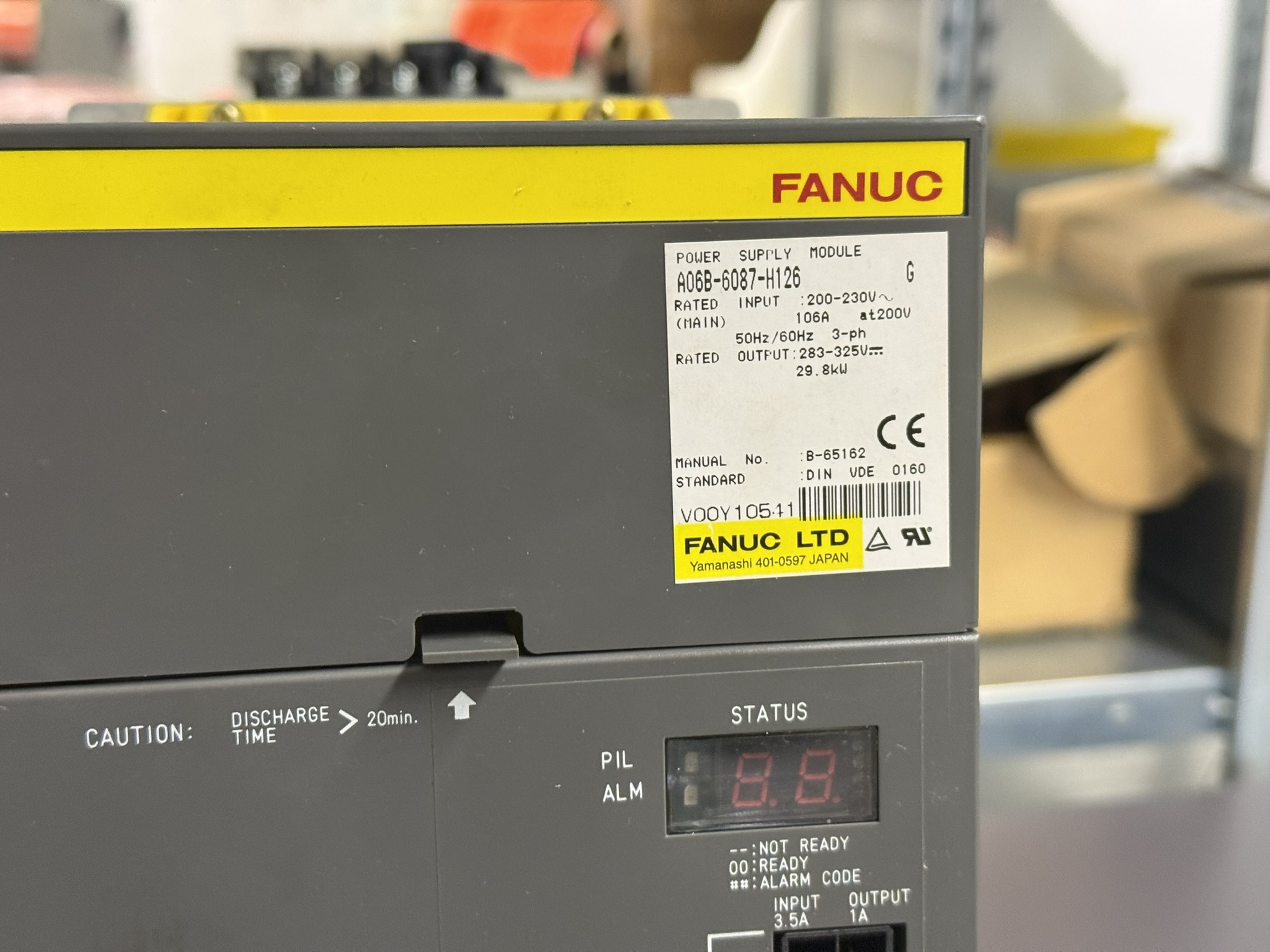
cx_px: 635
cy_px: 476
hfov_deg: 39.7
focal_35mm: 48
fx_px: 1761
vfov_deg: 30.3
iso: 250
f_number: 1.78
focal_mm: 6.76
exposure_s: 1/50
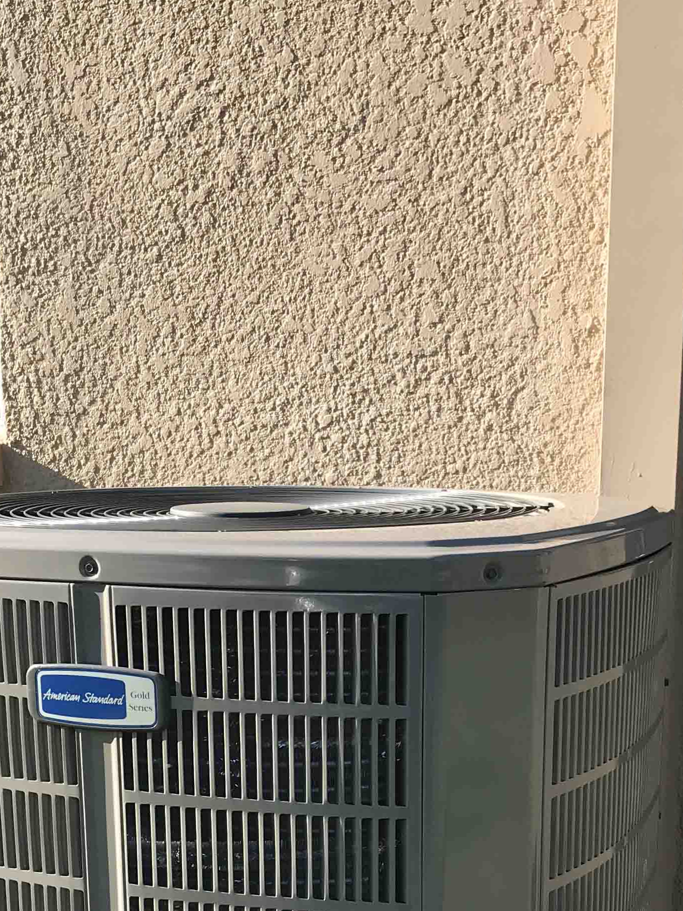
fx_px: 1631
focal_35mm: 62
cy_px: 869
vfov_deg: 29.5
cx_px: 326
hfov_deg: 23.7
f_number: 1.8
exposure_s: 1/825
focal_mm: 3.99
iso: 20
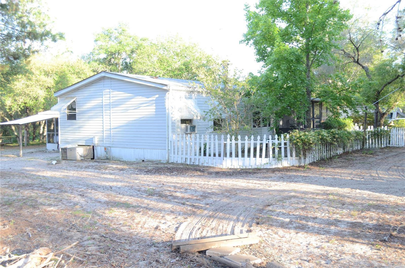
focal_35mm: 36
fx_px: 404
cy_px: 134
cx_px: 202
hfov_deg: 53.2
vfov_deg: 36.7
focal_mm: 24
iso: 400
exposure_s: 1/125
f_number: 5.6
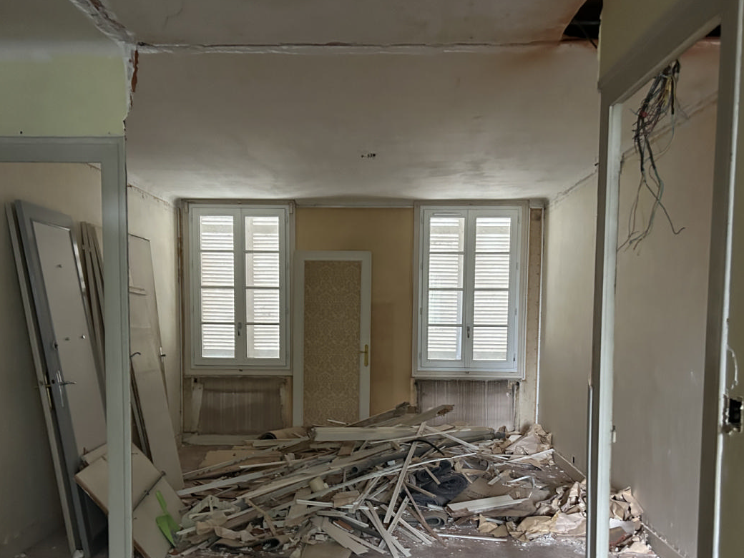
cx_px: 363
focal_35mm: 36
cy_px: 366
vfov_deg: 39.3
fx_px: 774
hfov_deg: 51.3
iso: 640
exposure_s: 1/39
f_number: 1.5
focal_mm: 5.7
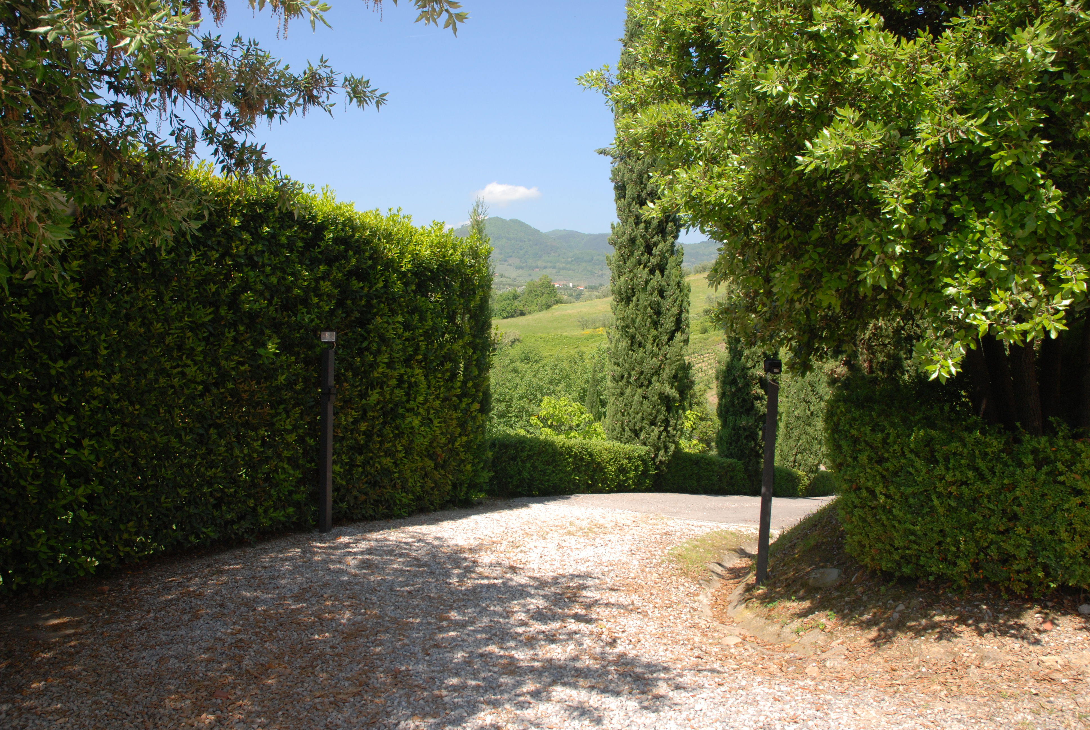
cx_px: 545
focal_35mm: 27
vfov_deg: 48.0
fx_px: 818
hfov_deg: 67.3
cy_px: 365
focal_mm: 18
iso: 200
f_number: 7.1
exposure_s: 1/200
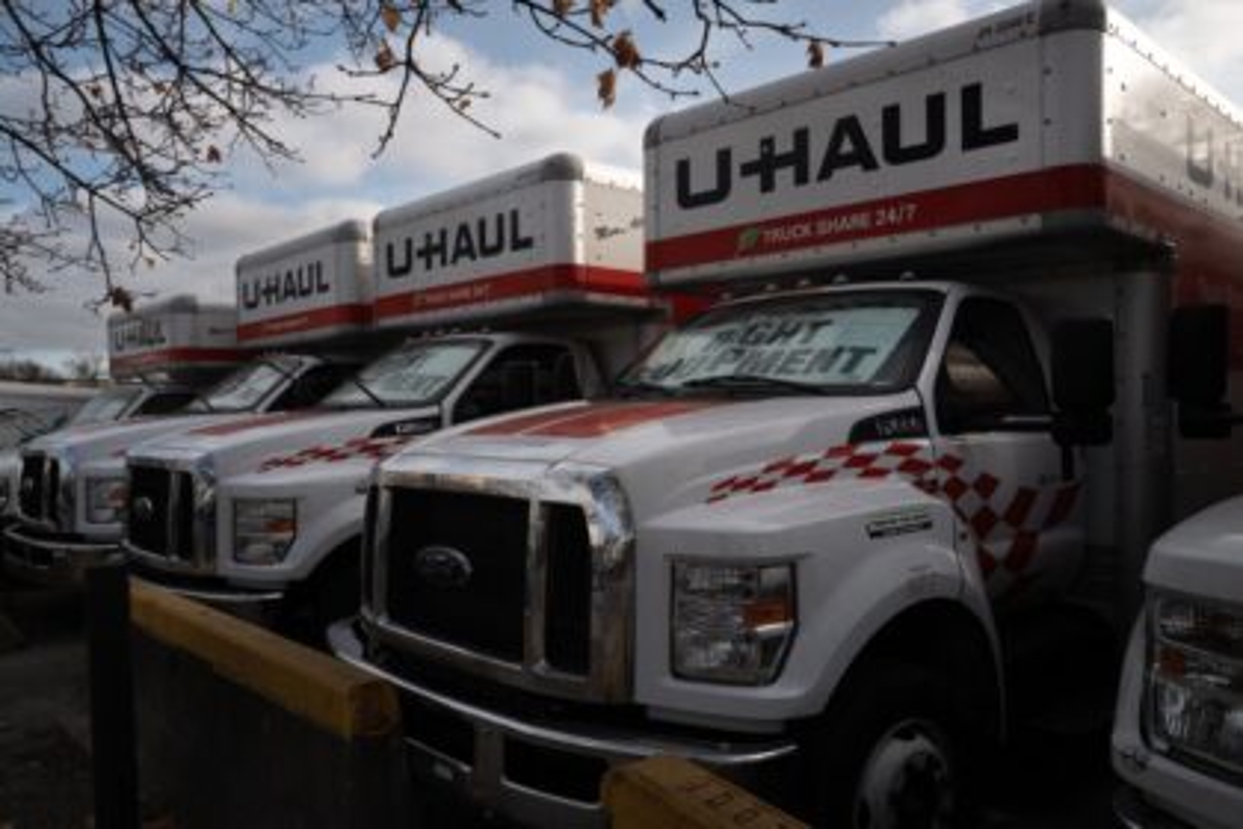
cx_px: 622
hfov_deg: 65.5
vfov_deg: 46.4
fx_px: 967
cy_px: 414
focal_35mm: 28
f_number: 11
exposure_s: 1/500
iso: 400
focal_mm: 28
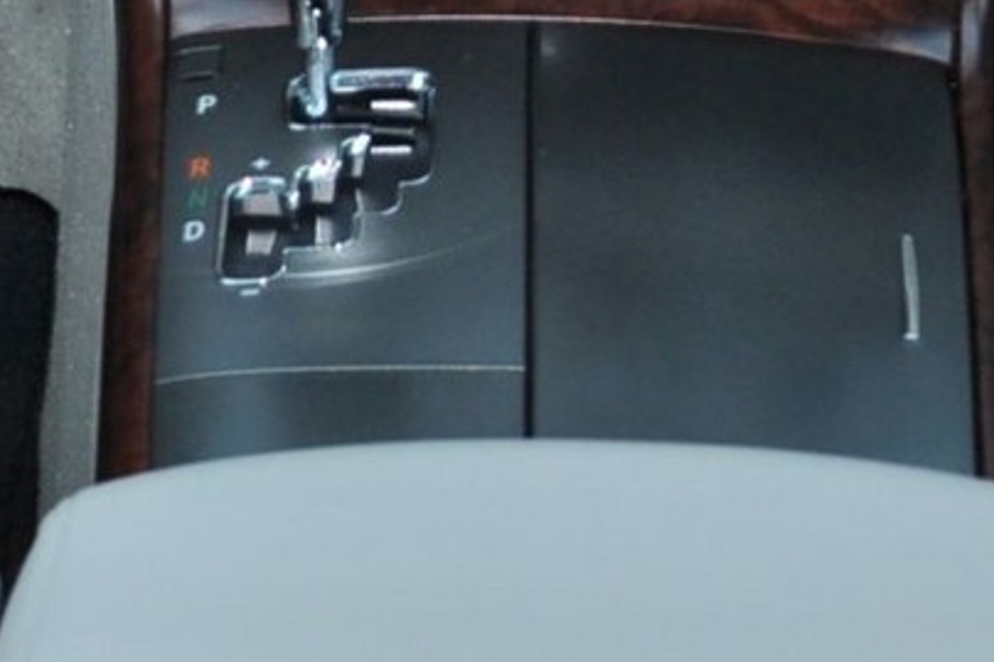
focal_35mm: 167
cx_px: 551
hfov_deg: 12.3
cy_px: -1333
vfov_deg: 7.3
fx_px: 4609
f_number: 3.5
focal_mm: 18
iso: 200
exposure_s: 1/30
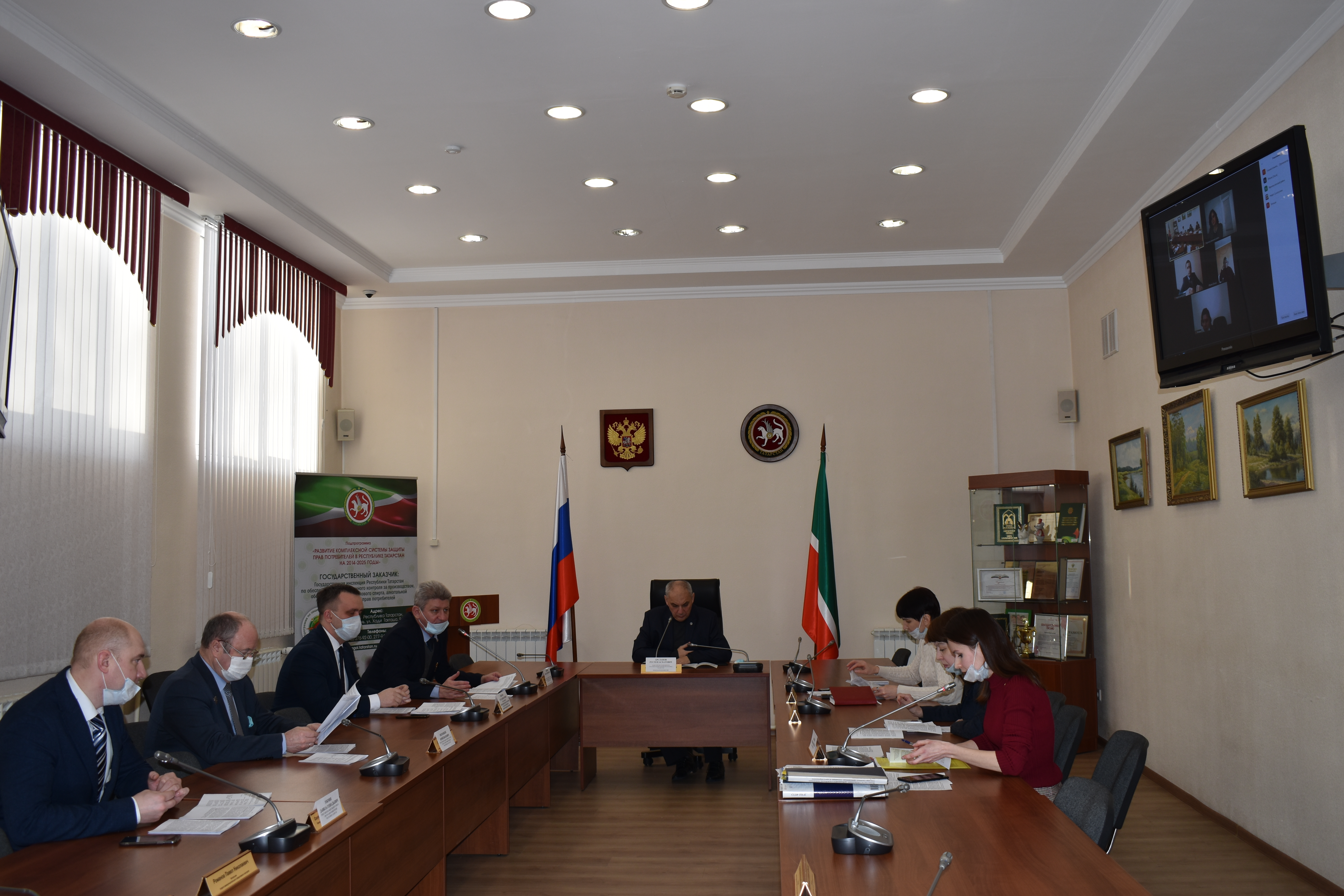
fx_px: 1232
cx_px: 672
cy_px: 448
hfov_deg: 57.2
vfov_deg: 40.0
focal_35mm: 33
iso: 180
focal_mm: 22
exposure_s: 1/125
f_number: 5.6
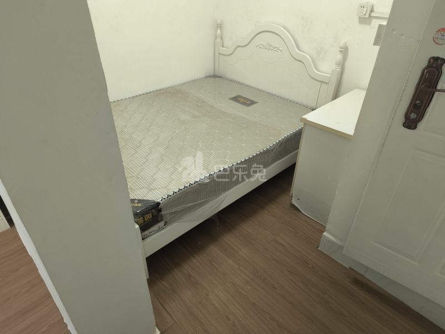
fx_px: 296
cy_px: 167
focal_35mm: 23
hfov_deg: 73.9
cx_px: 222
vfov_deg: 58.9
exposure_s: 1/50
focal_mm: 5.35
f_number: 1.7
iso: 640
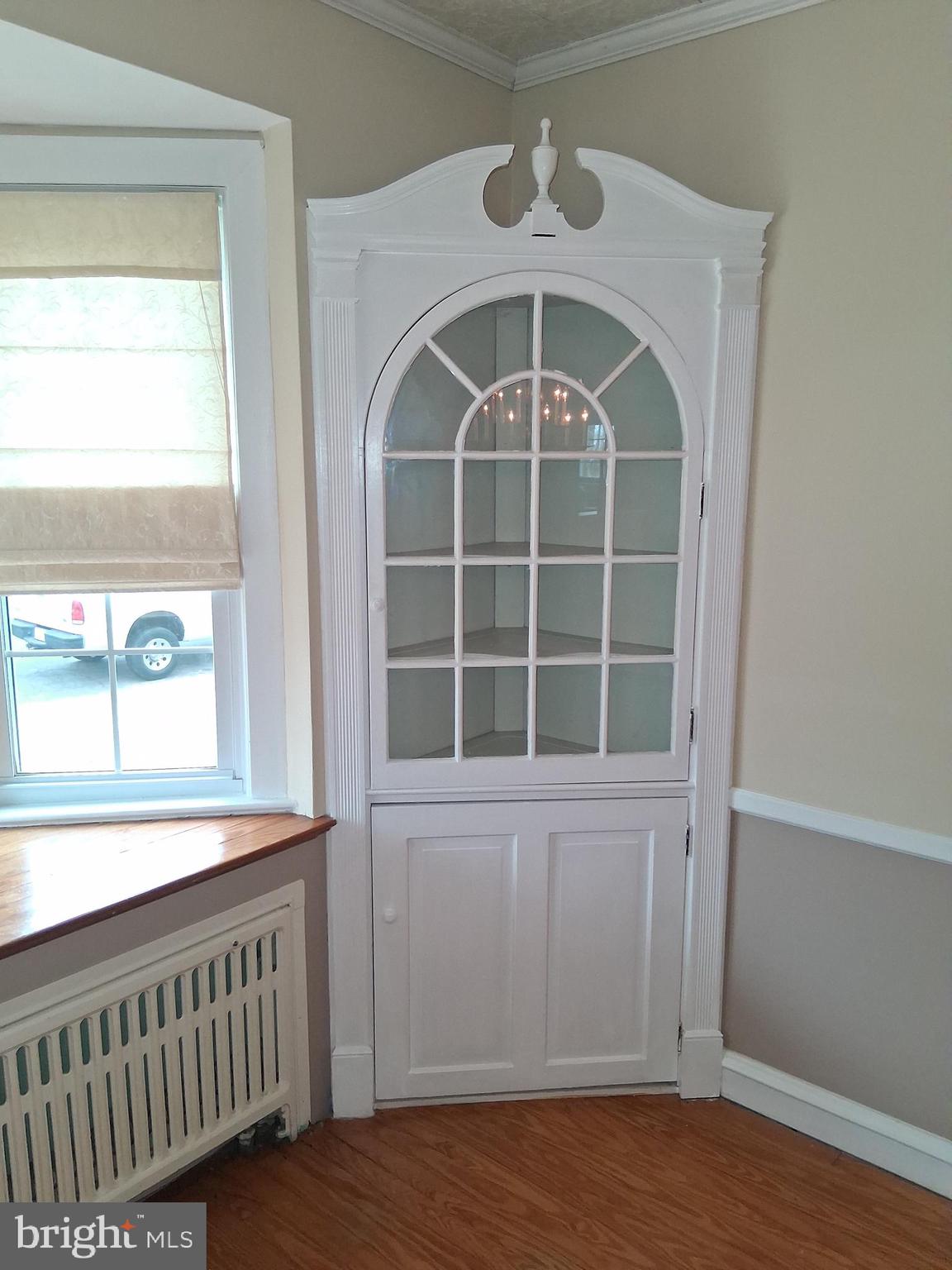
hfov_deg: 53.1
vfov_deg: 67.3
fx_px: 953
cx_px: 476
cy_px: 635
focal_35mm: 26
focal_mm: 3.98
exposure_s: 1/60
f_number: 1.8
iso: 25
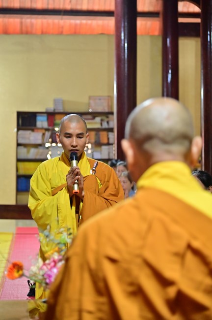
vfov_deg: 24.8
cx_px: 106
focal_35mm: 82
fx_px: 726
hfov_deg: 16.6
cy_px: 160
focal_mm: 82
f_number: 4
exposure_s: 1/80
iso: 3200
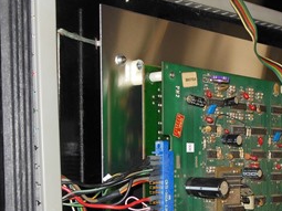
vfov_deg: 24.6
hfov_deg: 32.9
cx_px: 191
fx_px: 472
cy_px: 182
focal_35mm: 58
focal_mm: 6
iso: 200
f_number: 3.5
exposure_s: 1/30
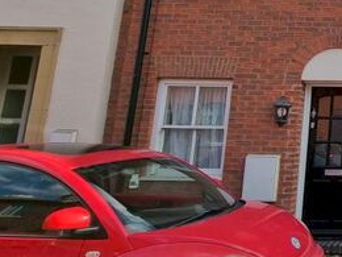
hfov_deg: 34.4
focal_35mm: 35
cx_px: 458
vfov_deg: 39.9
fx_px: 346
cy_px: 76
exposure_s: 1/966
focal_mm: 2.2
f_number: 2.2
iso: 50
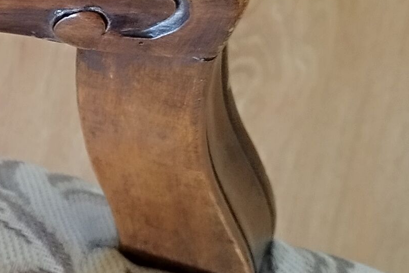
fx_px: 1409
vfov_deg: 10.8
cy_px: -66
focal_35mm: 124
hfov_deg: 14.4
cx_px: -339
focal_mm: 5.89
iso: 530
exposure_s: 1/50
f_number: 1.89
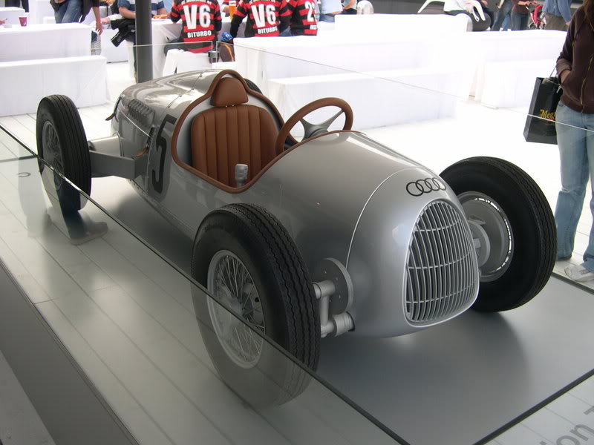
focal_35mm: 38
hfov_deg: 49.0
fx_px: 652
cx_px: 297
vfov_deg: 37.7
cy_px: 222
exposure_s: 1/410
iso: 100
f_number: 2.8
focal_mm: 8
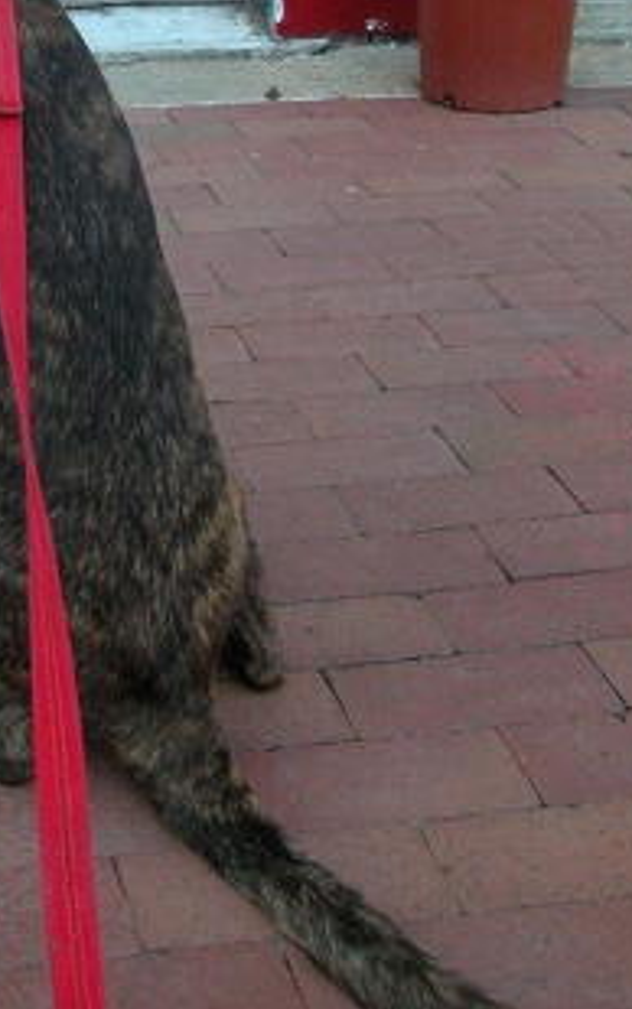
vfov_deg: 28.6
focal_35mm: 69
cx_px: 47
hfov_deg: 18.5
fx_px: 1900
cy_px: 104
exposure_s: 1/500
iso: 200
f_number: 3.2
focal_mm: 8.9
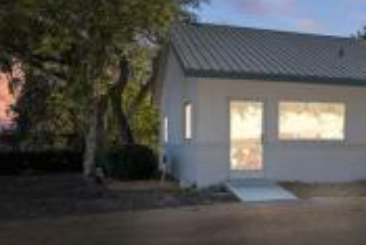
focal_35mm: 54
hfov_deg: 31.3
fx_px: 549
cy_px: 126
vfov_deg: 25.1
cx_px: 434
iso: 320
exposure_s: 1/200
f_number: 8
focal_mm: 14
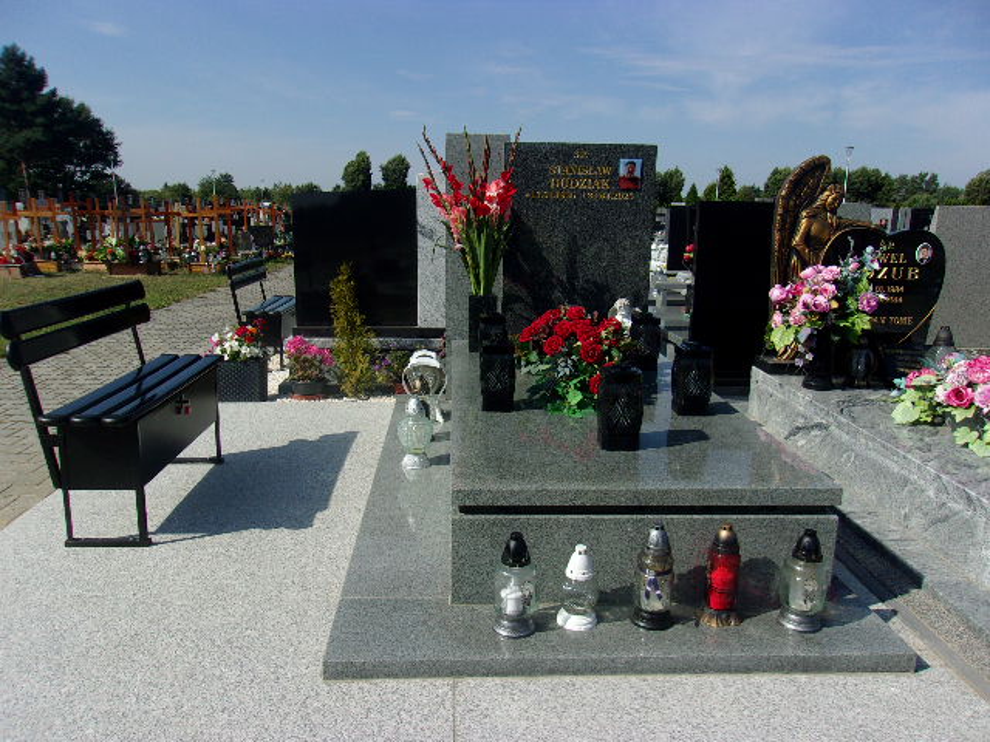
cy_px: 371
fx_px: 772
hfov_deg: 65.3
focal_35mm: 27
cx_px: 495
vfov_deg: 51.4
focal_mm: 4.9
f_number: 10.4
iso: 80
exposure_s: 1/150
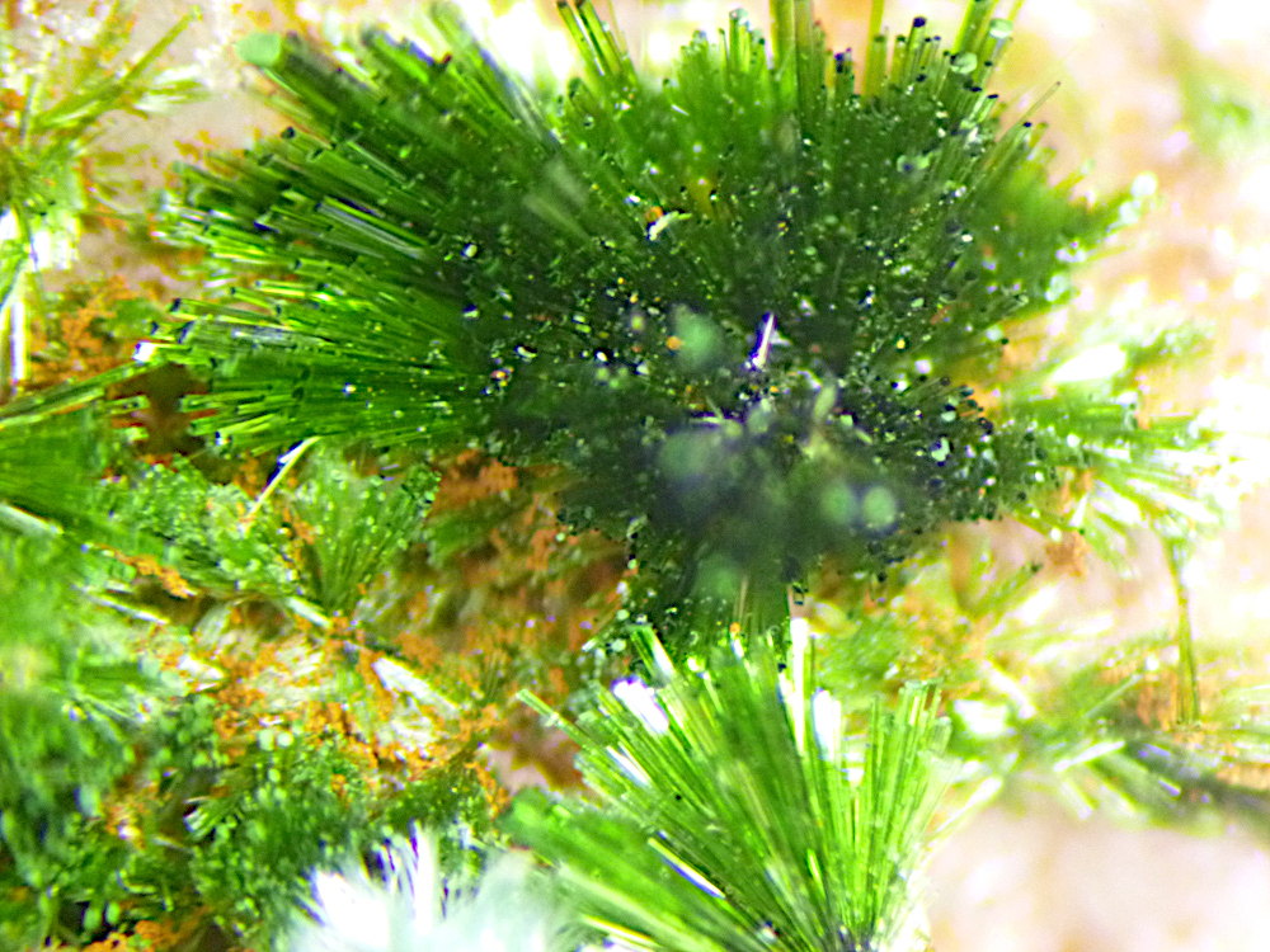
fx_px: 3669
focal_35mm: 100
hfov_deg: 19.6
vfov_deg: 14.8
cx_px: 635
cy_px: 476
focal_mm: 18
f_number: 5.7
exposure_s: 1/20
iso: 400
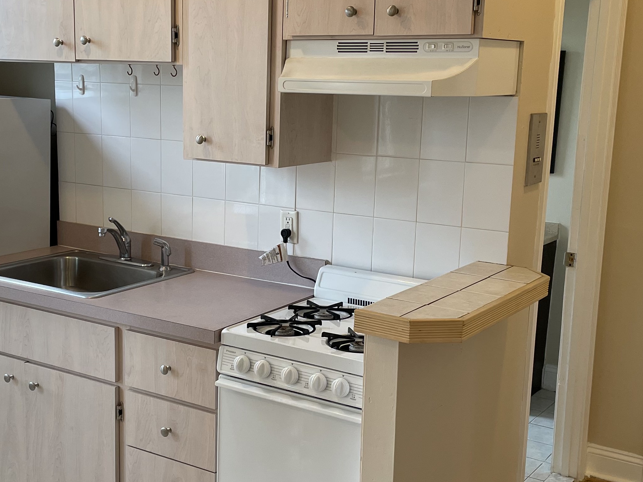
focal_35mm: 51
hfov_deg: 37.4
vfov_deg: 28.5
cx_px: 262
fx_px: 947
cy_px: 274
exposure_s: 1/120
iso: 80
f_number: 1.6
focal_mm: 4.2
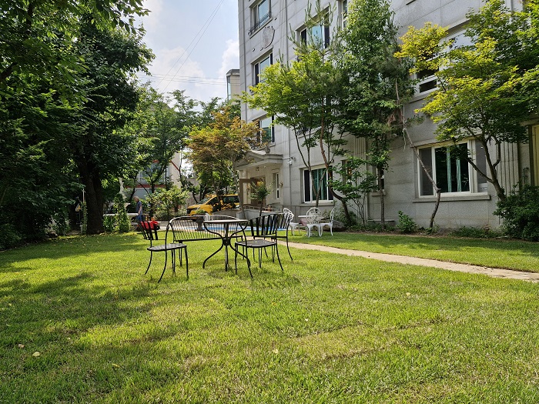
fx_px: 358
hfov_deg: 73.9
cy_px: 202
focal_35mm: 23
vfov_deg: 58.9
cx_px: 270
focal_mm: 5.54
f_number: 1.8
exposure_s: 1/1264
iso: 50
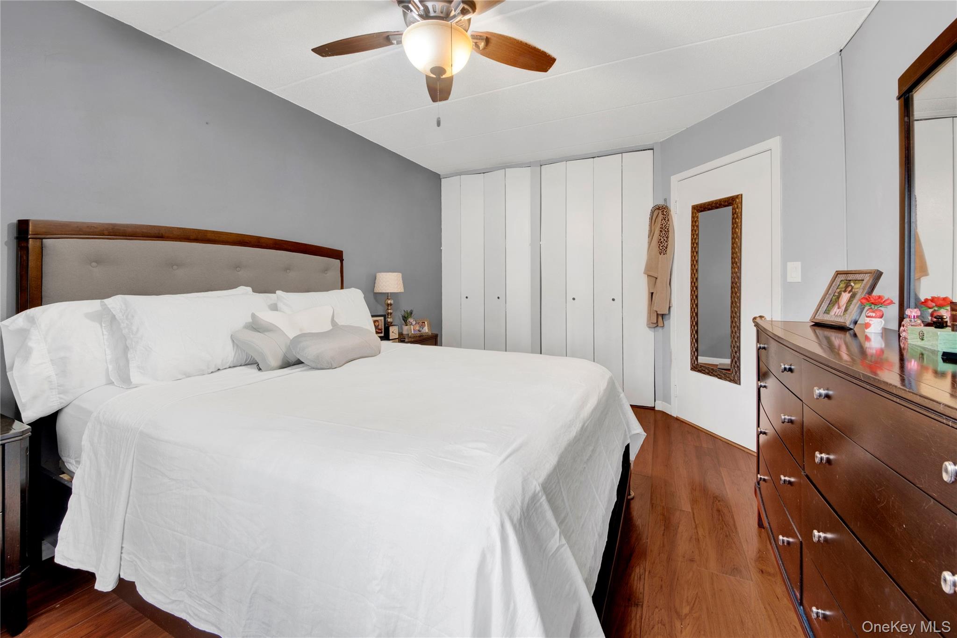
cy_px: 319
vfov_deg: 90.0
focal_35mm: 12
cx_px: 478
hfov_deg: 112.6
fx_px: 319
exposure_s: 3
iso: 100
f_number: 8
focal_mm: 8
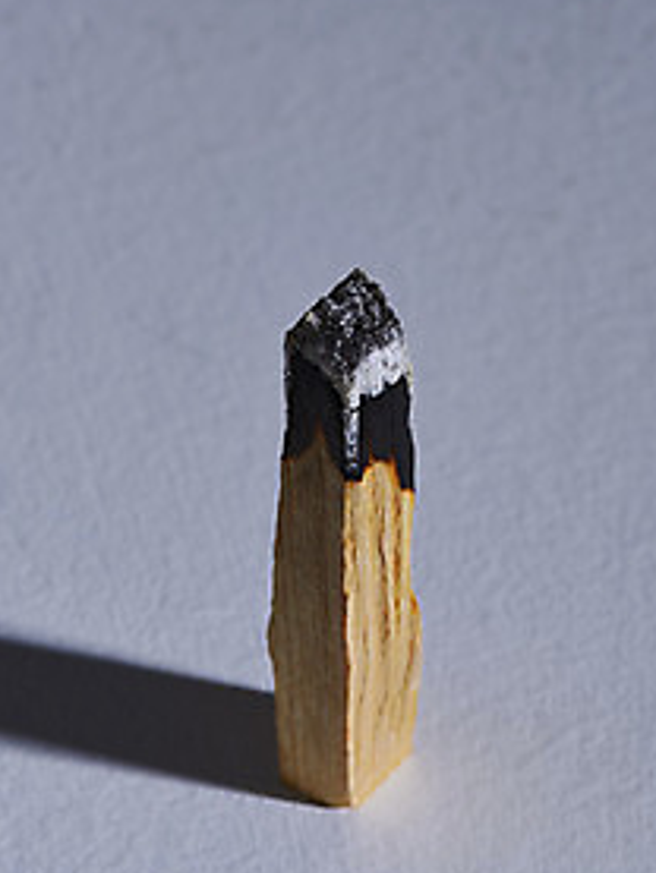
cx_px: 342
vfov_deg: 13.5
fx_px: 3686
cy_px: 287
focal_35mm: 146
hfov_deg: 10.2
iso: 100
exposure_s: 1/125
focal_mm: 105
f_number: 13
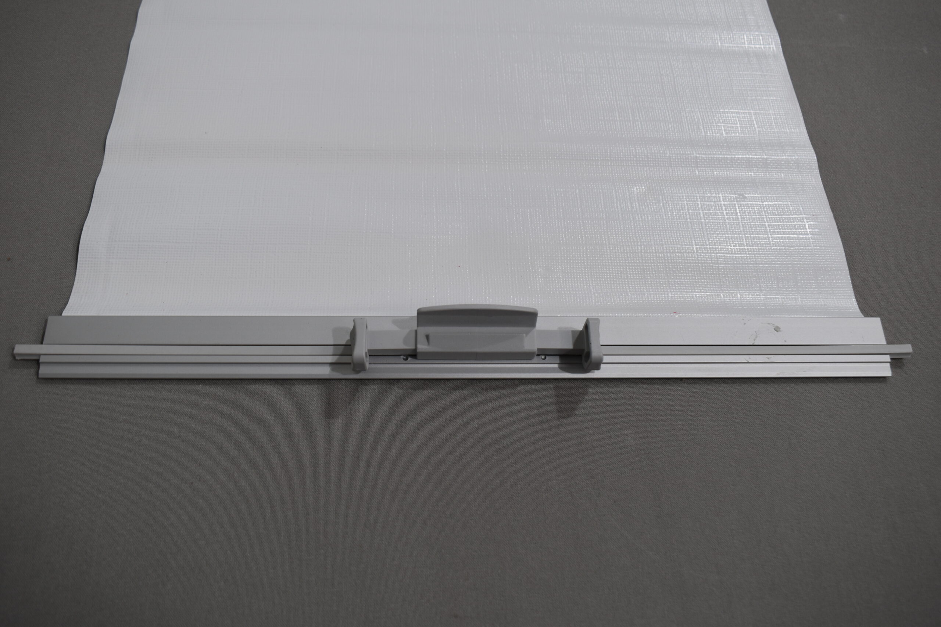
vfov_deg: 40.0
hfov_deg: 57.2
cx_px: 470
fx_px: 863
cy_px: 314
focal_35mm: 33
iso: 220
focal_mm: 22
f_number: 5.6
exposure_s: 1/125
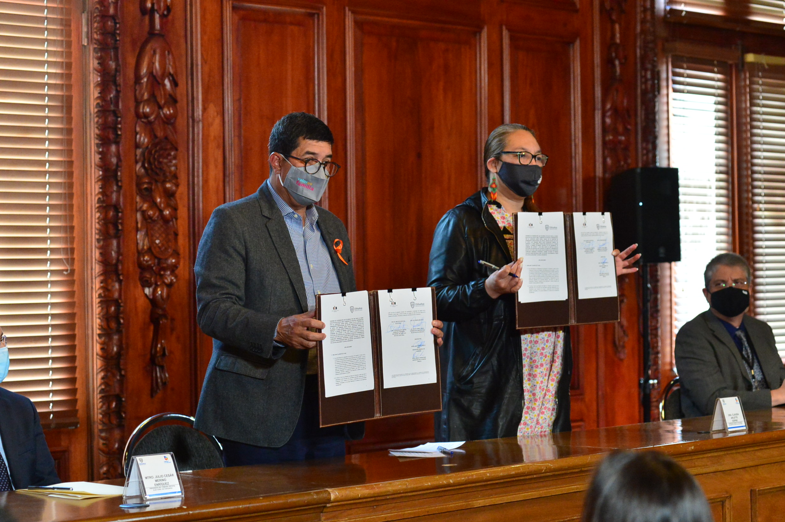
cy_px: 261
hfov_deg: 23.7
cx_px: 392
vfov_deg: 15.9
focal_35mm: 86
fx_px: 1874
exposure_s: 1/125
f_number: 5.6
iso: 6400
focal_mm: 86
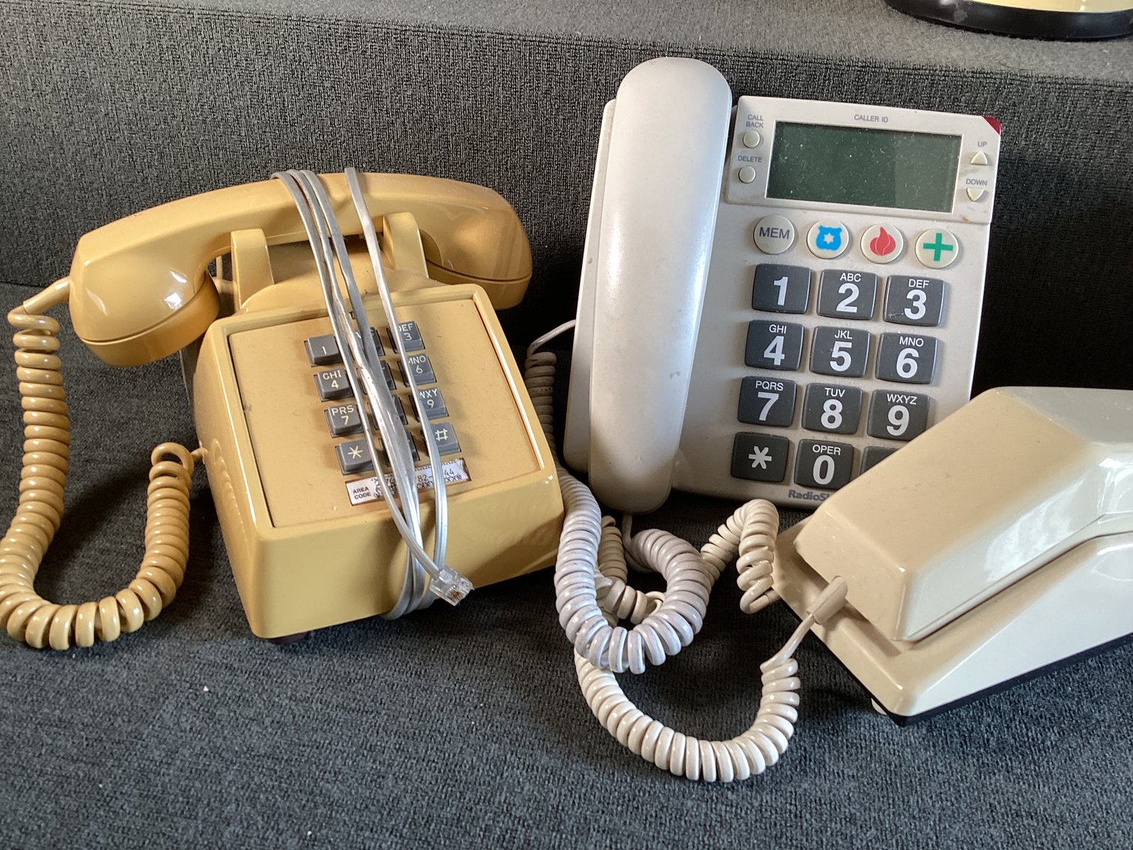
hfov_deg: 58.3
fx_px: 1015
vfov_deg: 45.4
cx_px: 566
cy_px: 425
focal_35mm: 31
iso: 50
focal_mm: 3.3
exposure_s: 1/50
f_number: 2.4
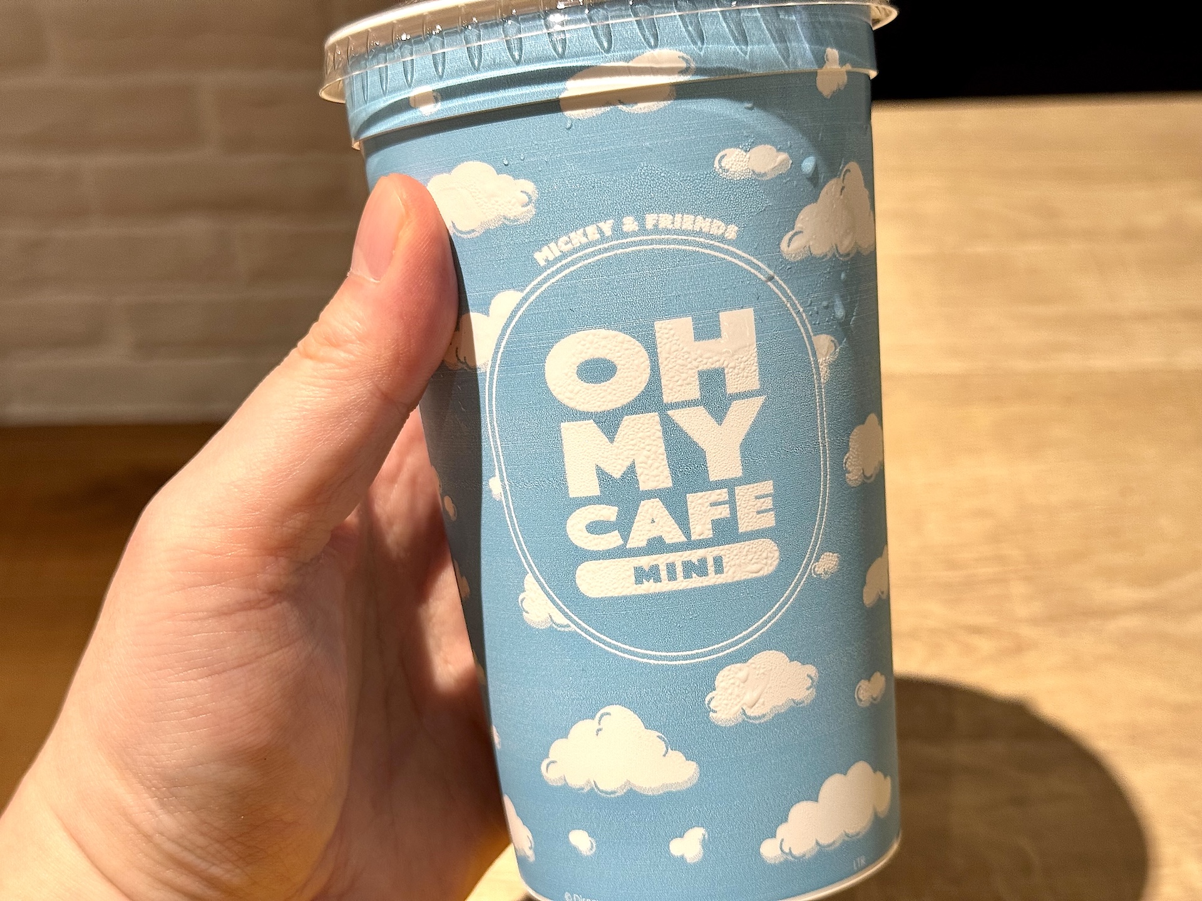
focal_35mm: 48
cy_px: 450
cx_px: 601
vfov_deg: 30.3
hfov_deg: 39.7
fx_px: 1667
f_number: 1.78
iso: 100
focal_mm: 6.76
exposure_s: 1/100
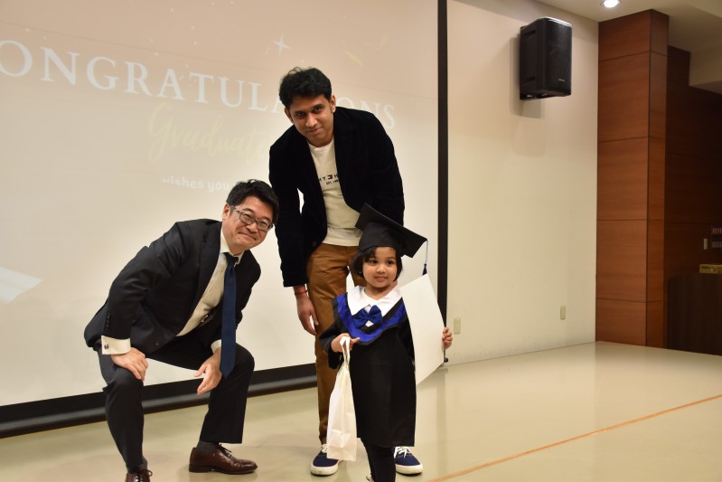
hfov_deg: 53.1
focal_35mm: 36
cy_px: 241
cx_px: 361
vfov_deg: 36.9
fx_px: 722
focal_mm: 24
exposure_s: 1/100
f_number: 5
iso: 400
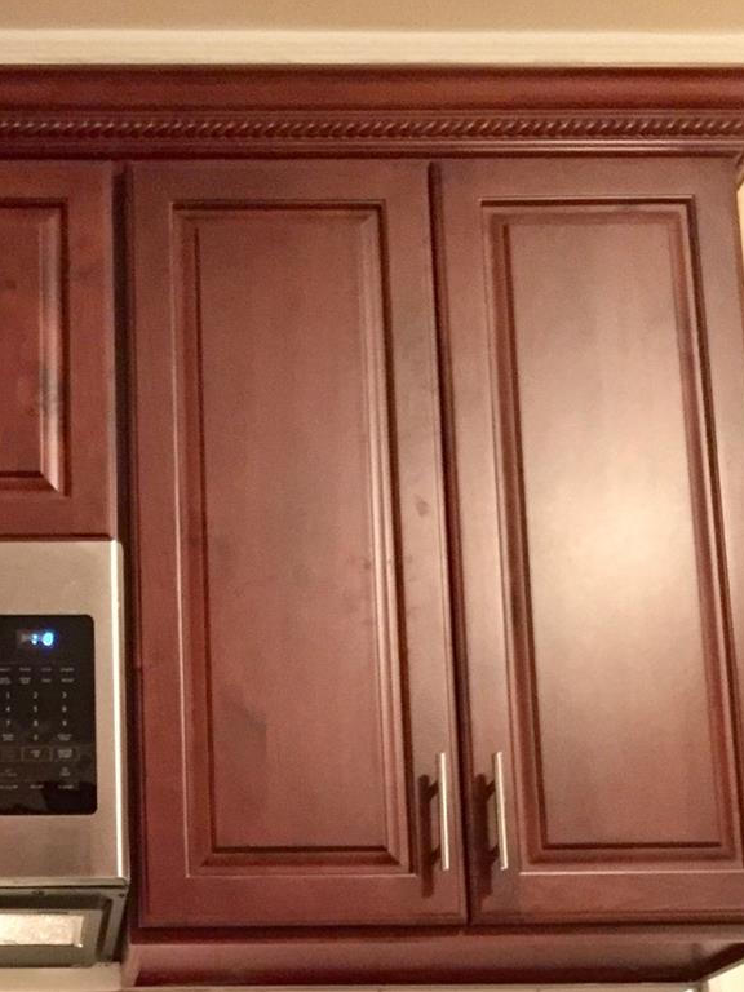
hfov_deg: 24.3
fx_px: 1662
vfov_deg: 31.0
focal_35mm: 58
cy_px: 969
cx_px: 39
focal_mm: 4.15
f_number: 2.2
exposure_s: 1/4
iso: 400
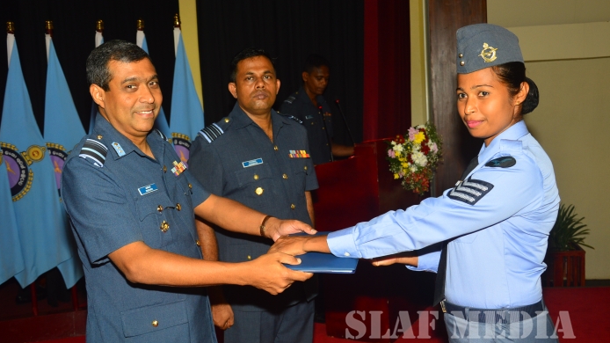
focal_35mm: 38
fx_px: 614
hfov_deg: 52.8
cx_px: 304
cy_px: 174
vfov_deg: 31.2
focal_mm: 24
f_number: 3.8
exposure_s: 1/100
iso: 400
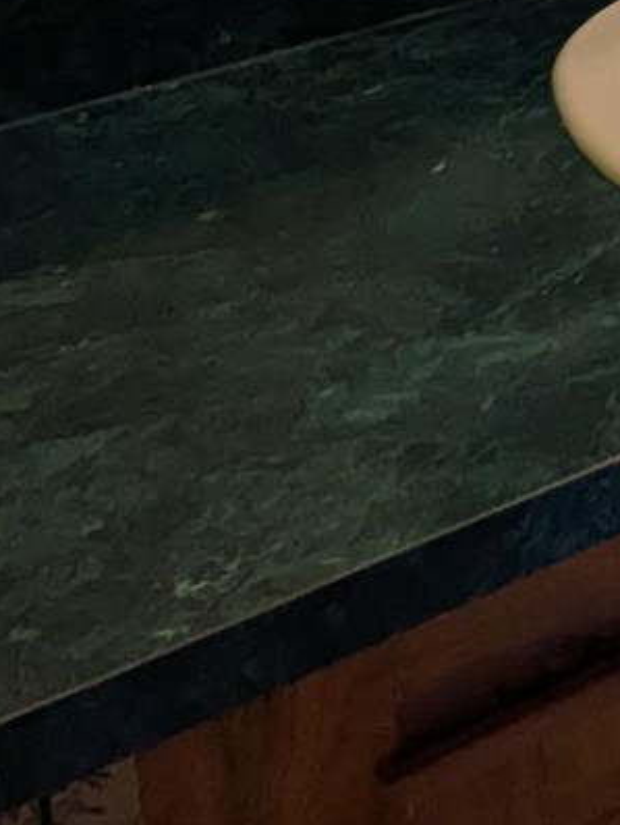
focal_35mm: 81
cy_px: -661
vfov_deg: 18.7
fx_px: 1932
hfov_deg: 13.6
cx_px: 1453
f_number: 2.2
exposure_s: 1/120
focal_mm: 1.83
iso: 83
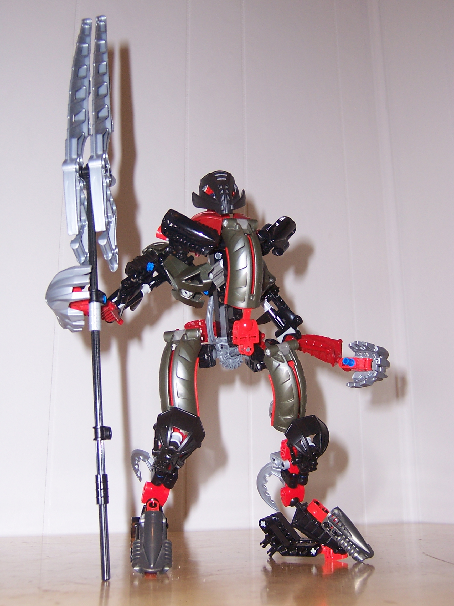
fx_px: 699
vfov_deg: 46.8
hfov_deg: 36.0
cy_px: 303
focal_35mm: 40
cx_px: 227
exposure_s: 1/60
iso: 80
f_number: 3.4
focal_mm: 6.7
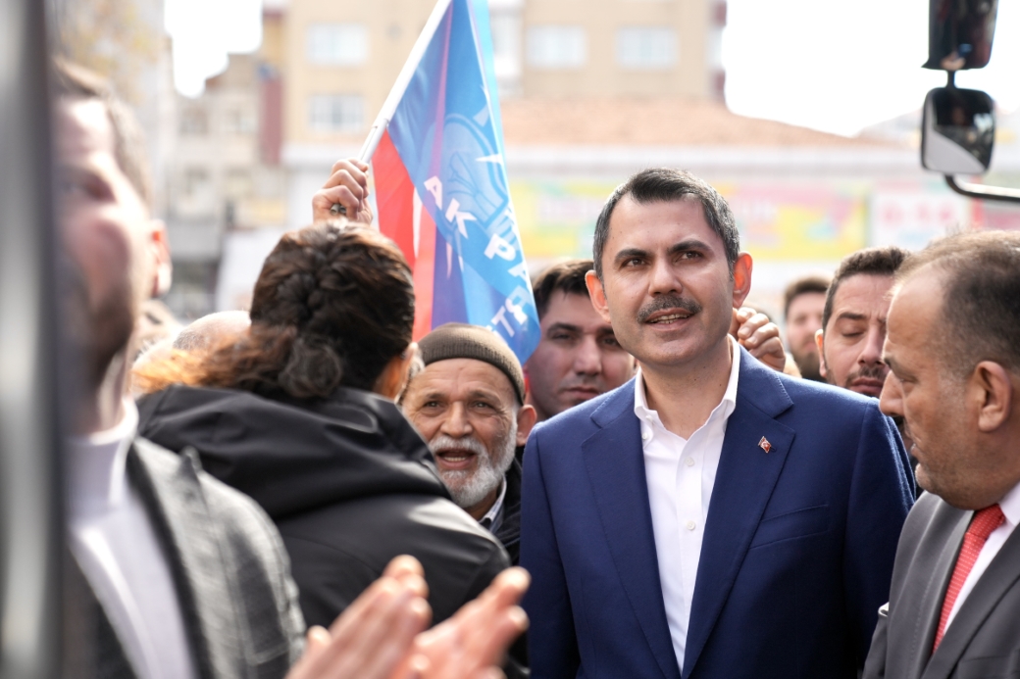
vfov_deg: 19.5
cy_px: 340
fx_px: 1983
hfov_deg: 28.8
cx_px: 510
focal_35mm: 70
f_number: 2.8
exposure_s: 1/1600
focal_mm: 70
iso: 320
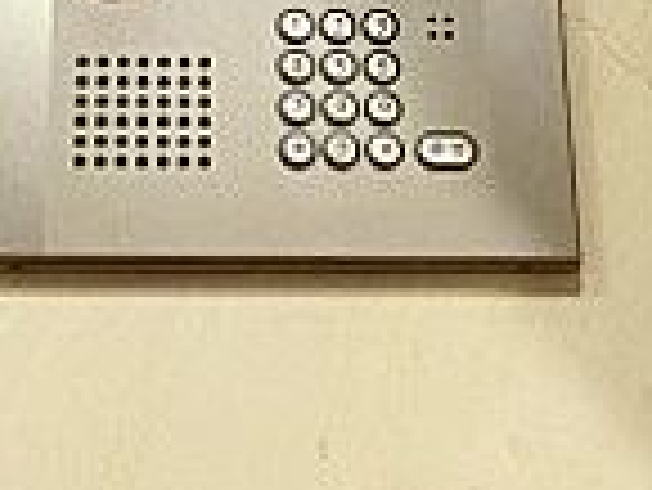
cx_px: 169
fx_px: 1583
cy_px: 18
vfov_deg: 17.3
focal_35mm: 84
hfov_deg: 23.1
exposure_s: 1/30
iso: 800
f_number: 2.7
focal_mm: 4.06
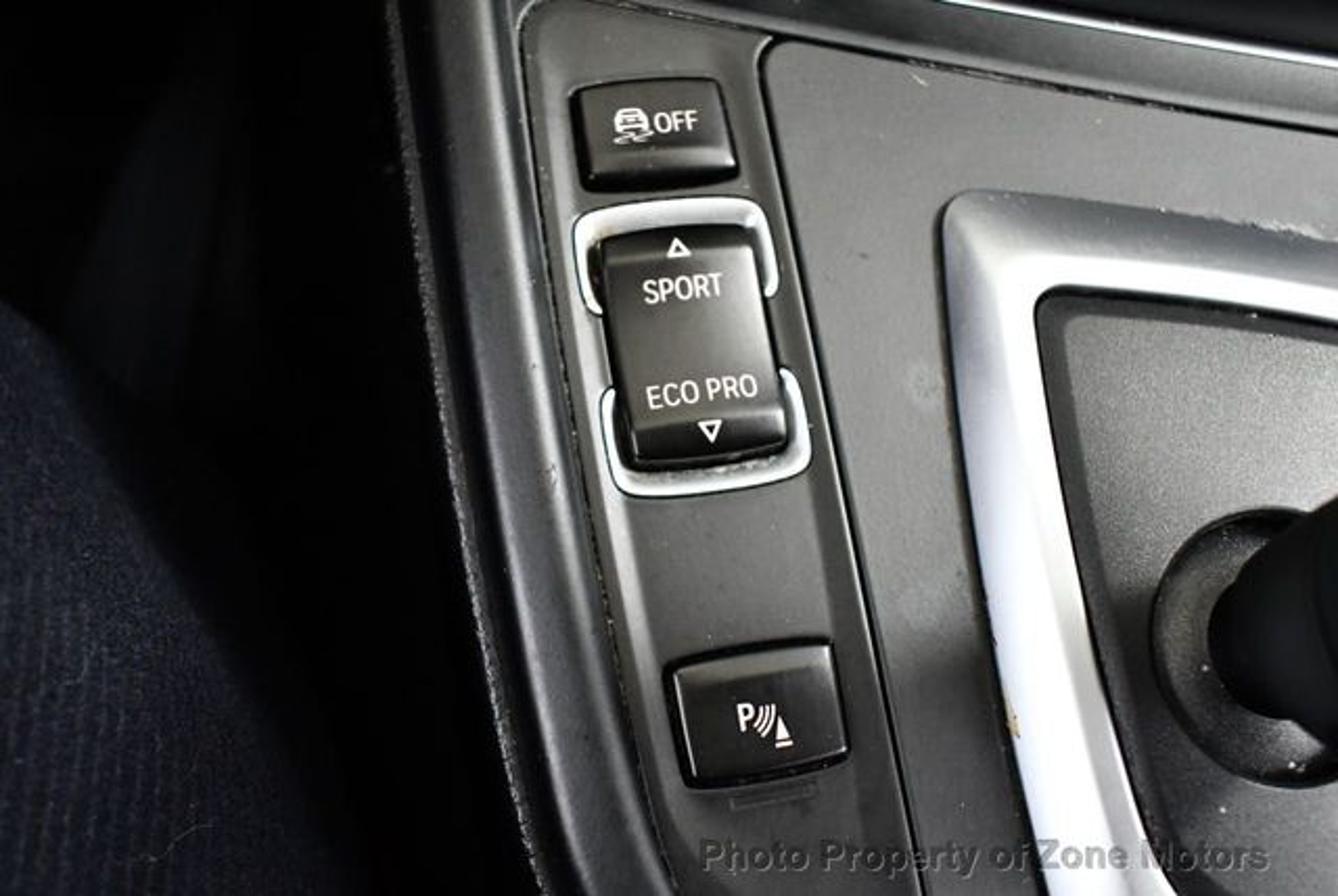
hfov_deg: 53.1
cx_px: 669
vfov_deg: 37.0
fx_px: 1340
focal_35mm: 36
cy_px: 448
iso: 3200
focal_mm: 18
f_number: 3.5
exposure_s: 1/60
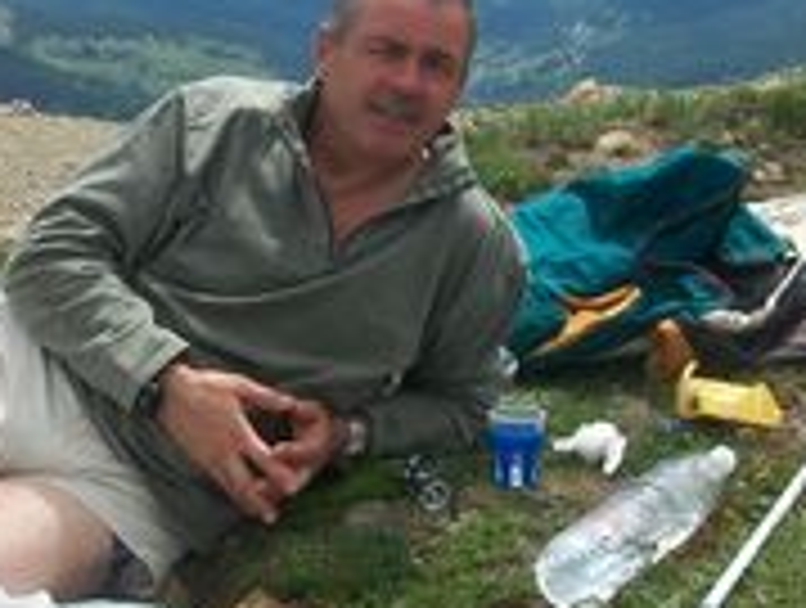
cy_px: 293
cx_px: 333
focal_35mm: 91
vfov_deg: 16.3
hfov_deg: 21.5
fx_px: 2123
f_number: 5.5
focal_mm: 5.7
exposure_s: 1/500
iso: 80
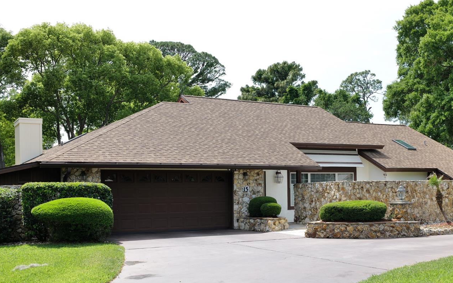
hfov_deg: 44.2
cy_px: 178
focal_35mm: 45
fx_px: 556
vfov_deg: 28.5
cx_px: 265
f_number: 4
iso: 100
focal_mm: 35
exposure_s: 1/500
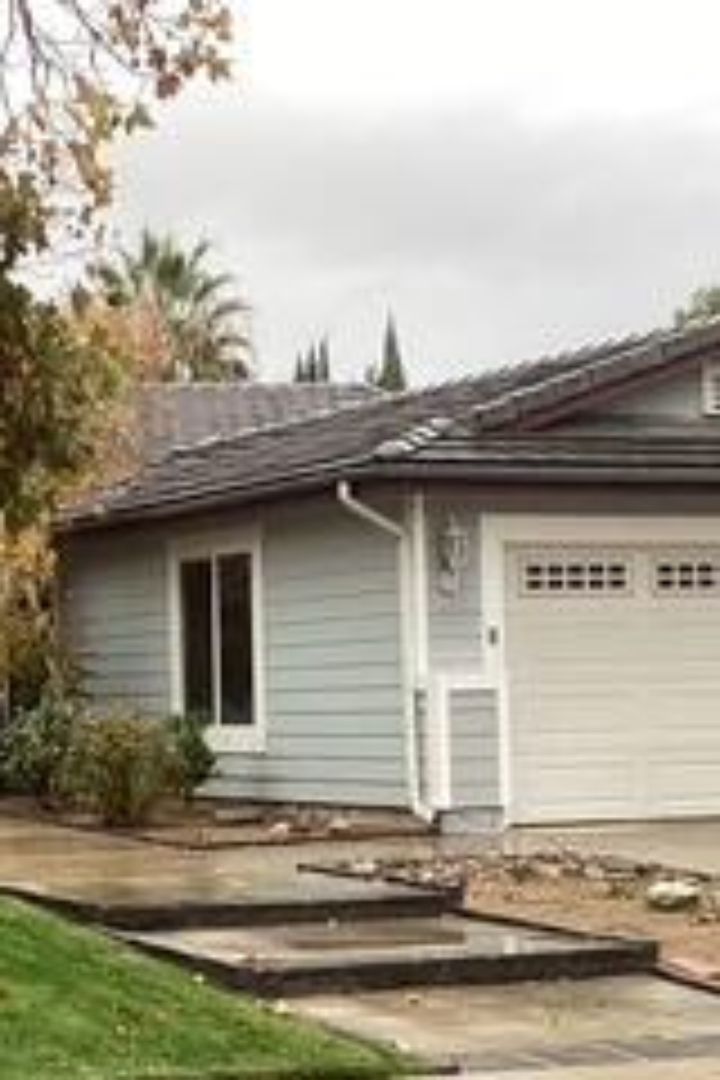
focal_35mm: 86
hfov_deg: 15.5
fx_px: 2580
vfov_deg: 23.5
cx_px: -36
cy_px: 720
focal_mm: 3.3
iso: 64
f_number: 2.4
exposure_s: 1/100
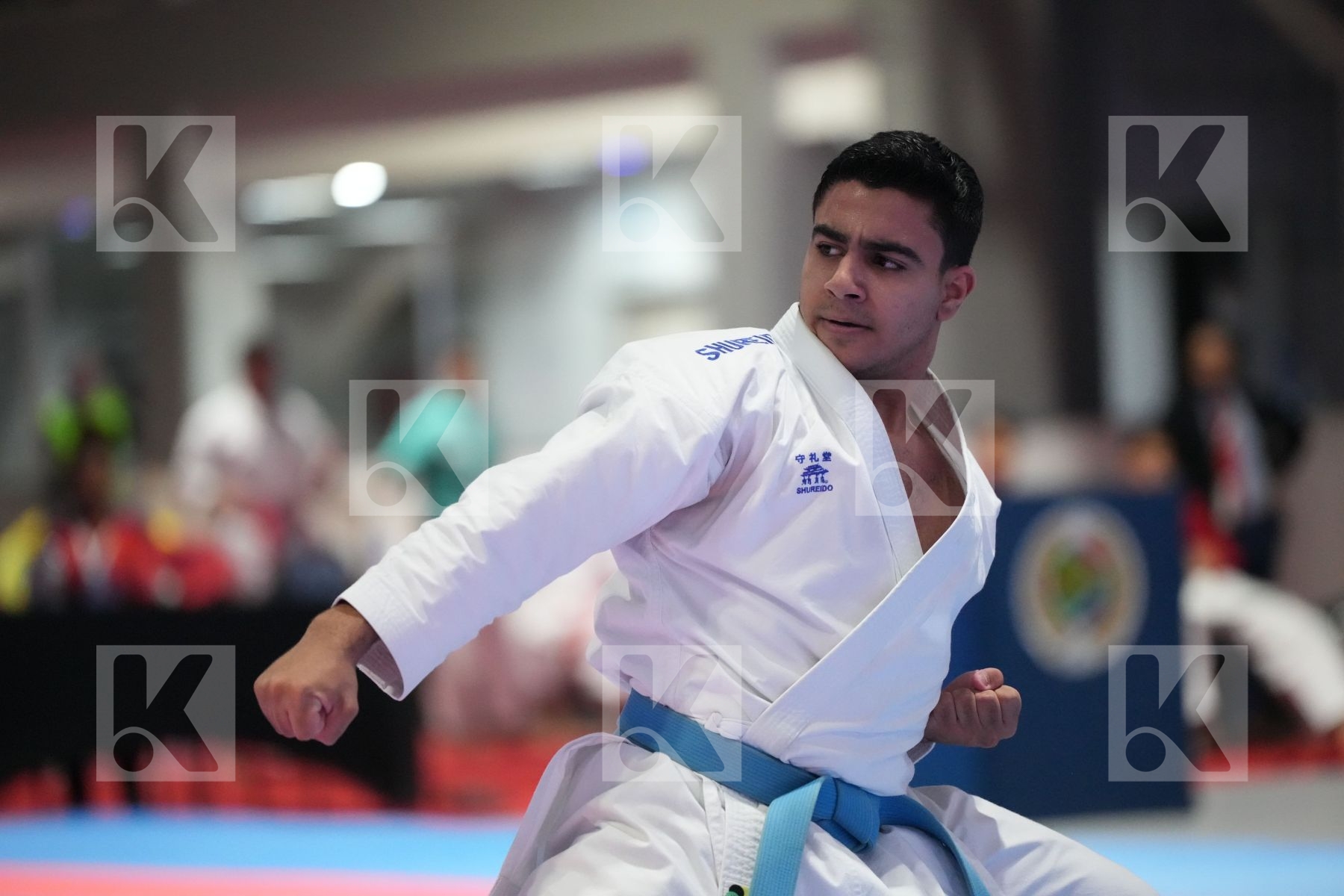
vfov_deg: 6.9
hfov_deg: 10.3
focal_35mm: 200
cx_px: 672
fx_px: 7466
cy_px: 448
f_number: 2.8
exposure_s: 1/500
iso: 10000
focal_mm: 200
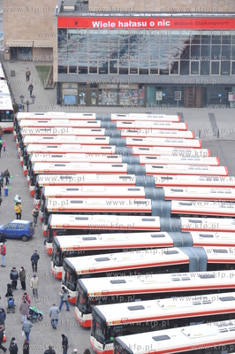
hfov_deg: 11.4
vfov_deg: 17.1
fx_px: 1177
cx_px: 118
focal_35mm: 120
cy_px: 177
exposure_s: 1/250
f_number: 8
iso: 640
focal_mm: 120
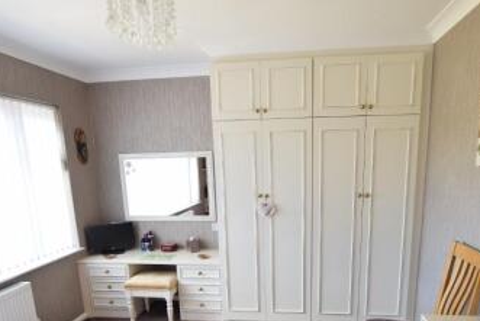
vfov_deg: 52.1
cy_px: 229
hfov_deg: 74.1
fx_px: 316
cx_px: 267
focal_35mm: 24
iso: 100
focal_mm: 11
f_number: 3.5
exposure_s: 1/20
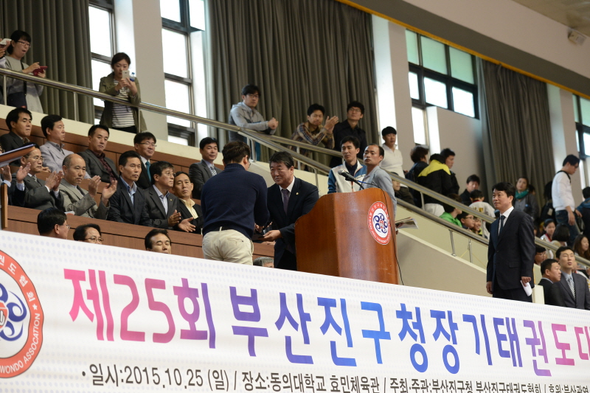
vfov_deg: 13.4
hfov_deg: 20.0
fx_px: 1671
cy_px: 196
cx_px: 295
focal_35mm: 102
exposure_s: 1/125
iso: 1250
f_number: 4
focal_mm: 102
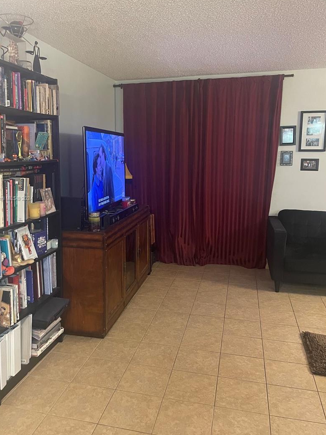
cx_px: 145
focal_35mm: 30
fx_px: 377
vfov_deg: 59.9
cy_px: 199
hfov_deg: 46.7
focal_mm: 4.2
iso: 500
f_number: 1.6
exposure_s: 1/40
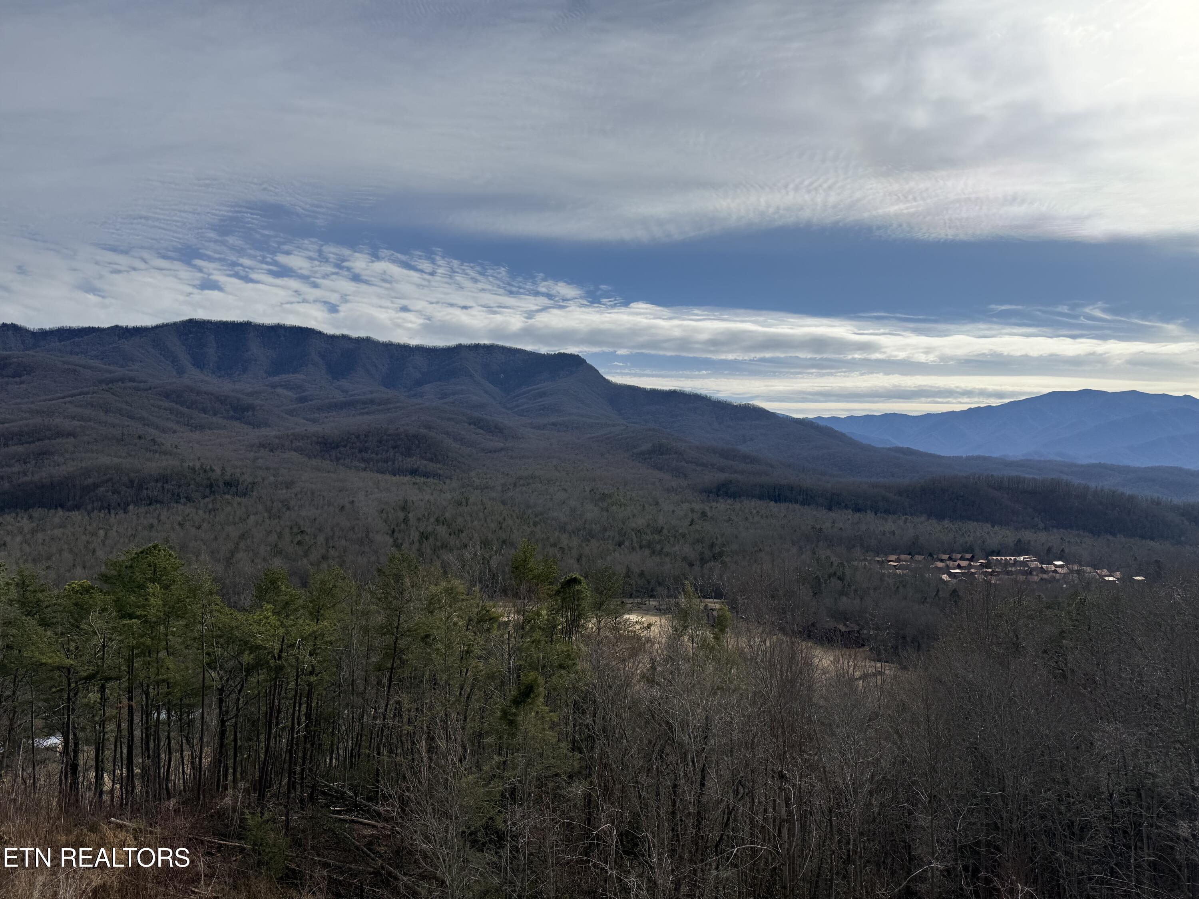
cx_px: 600
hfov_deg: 71.6
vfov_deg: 56.8
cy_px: 450
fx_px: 831
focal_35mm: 24
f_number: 1.78
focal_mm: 6.76
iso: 80
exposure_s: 1/11905
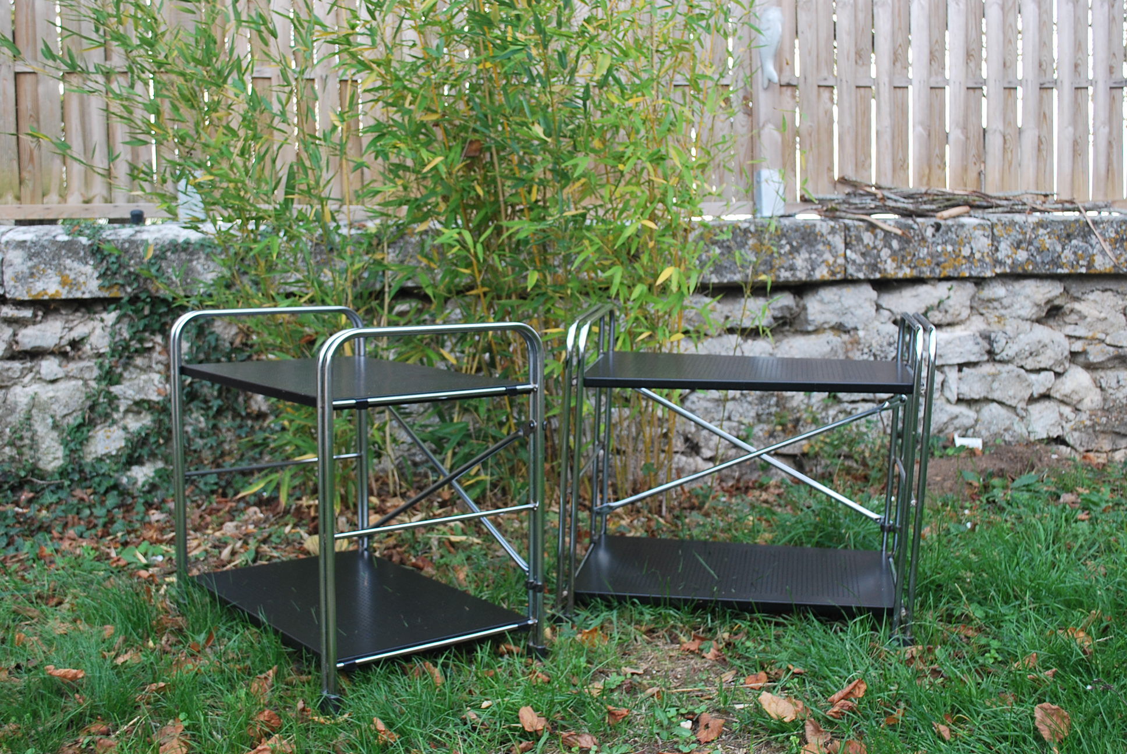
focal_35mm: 39
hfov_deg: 49.5
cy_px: 377
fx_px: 1222
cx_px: 564
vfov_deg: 34.3
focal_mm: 26
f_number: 4.5
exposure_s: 1/80
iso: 200
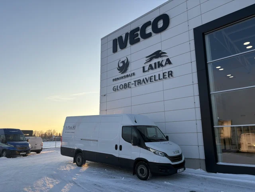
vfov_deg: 53.1
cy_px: 96
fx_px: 192
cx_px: 128
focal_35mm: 26
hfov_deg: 67.3
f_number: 1.6
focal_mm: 5.96
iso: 50
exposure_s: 1/1364
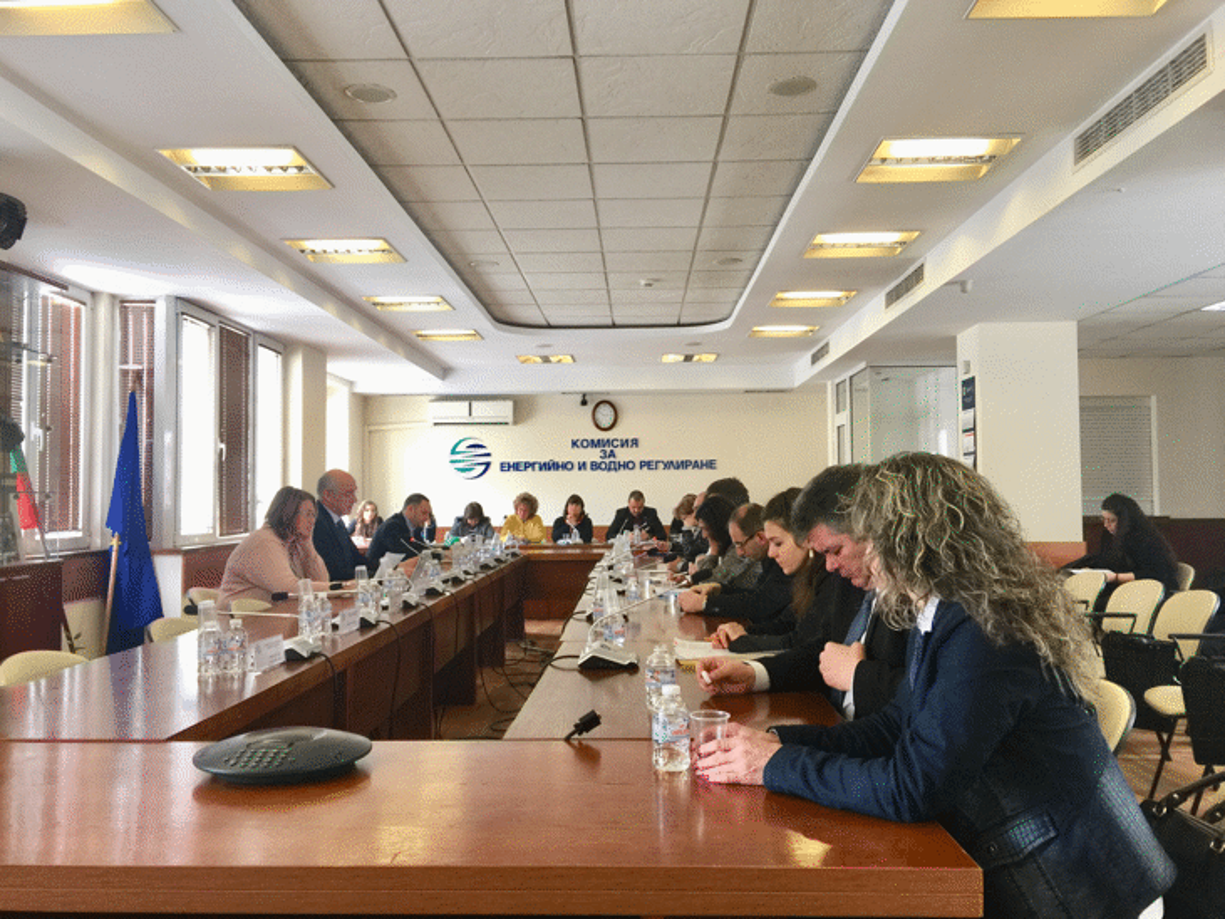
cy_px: 460
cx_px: 612
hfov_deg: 61.7
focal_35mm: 29
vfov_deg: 48.2
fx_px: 1026
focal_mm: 4.15
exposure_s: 1/17
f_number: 2.2
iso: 50
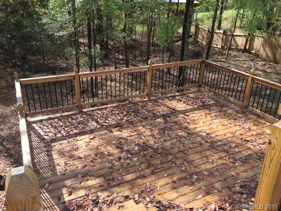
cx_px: 140
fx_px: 235
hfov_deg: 61.7
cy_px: 106
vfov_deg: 48.2
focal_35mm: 29
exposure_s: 1/476
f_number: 2.2
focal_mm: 4.15
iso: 32
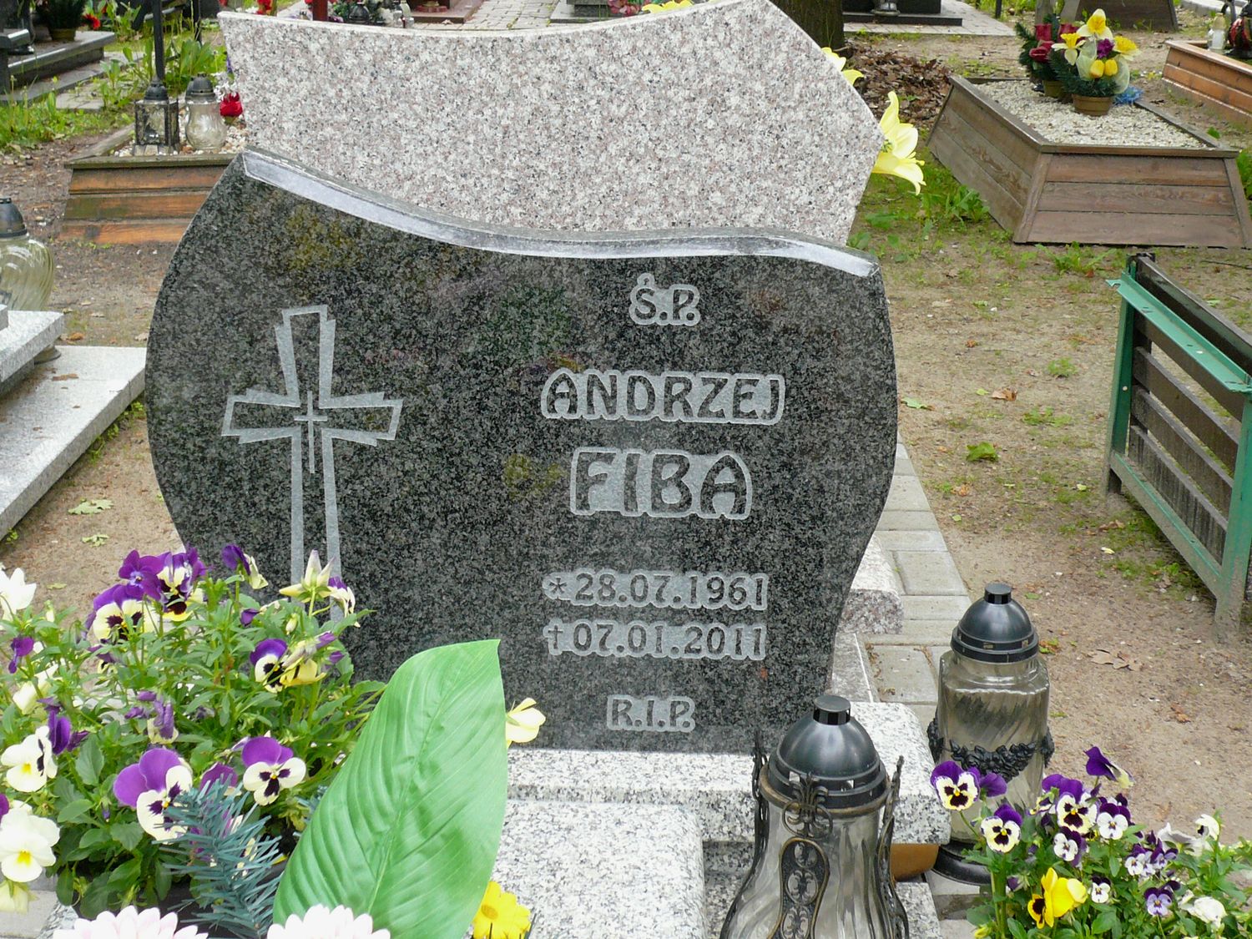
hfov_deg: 37.5
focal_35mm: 51
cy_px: 470
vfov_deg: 28.6
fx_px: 1845
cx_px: 626
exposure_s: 1/40
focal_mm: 6.9
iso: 100
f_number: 3.3
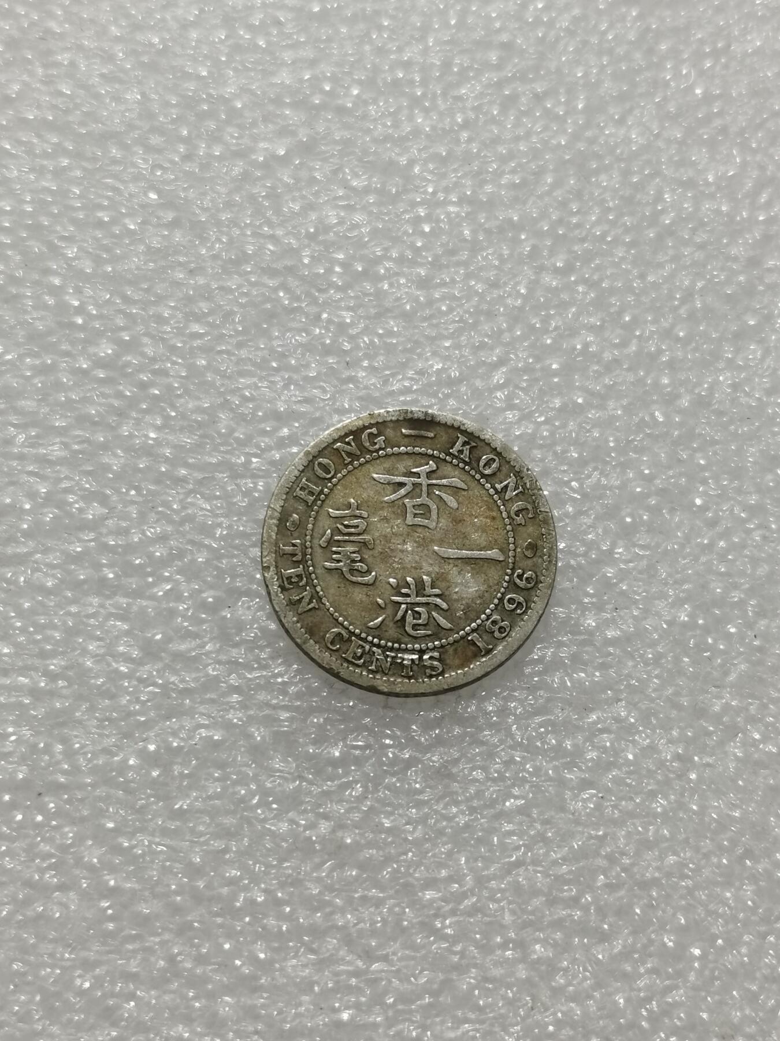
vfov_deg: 31.2
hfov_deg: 23.7
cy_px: 520
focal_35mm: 62
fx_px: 1863
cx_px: 390
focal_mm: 5.58
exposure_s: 1/100
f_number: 1.8
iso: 80
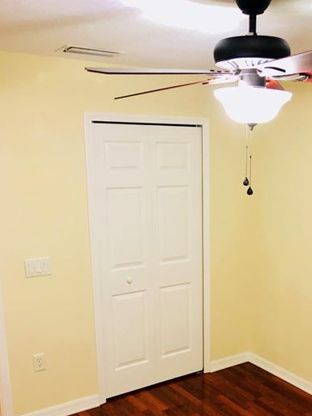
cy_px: 288
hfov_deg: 33.8
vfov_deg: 43.9
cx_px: 227
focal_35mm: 42
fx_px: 505
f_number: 1.8
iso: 80
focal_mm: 4
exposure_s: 1/15
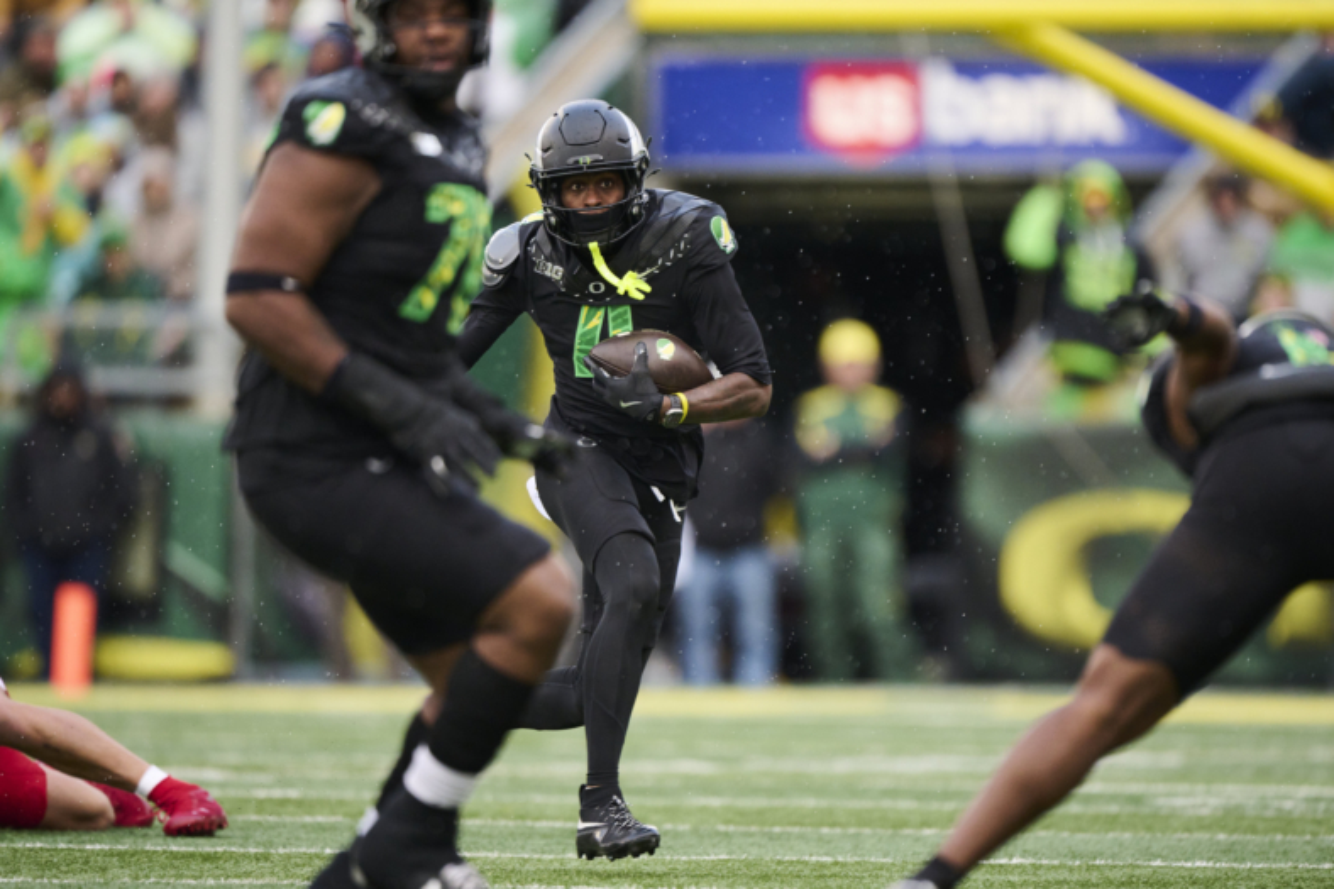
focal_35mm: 560
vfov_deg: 2.5
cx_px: 667
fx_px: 20745
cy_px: 444
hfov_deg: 3.7
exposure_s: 1/1919
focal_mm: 560
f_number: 4
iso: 2500
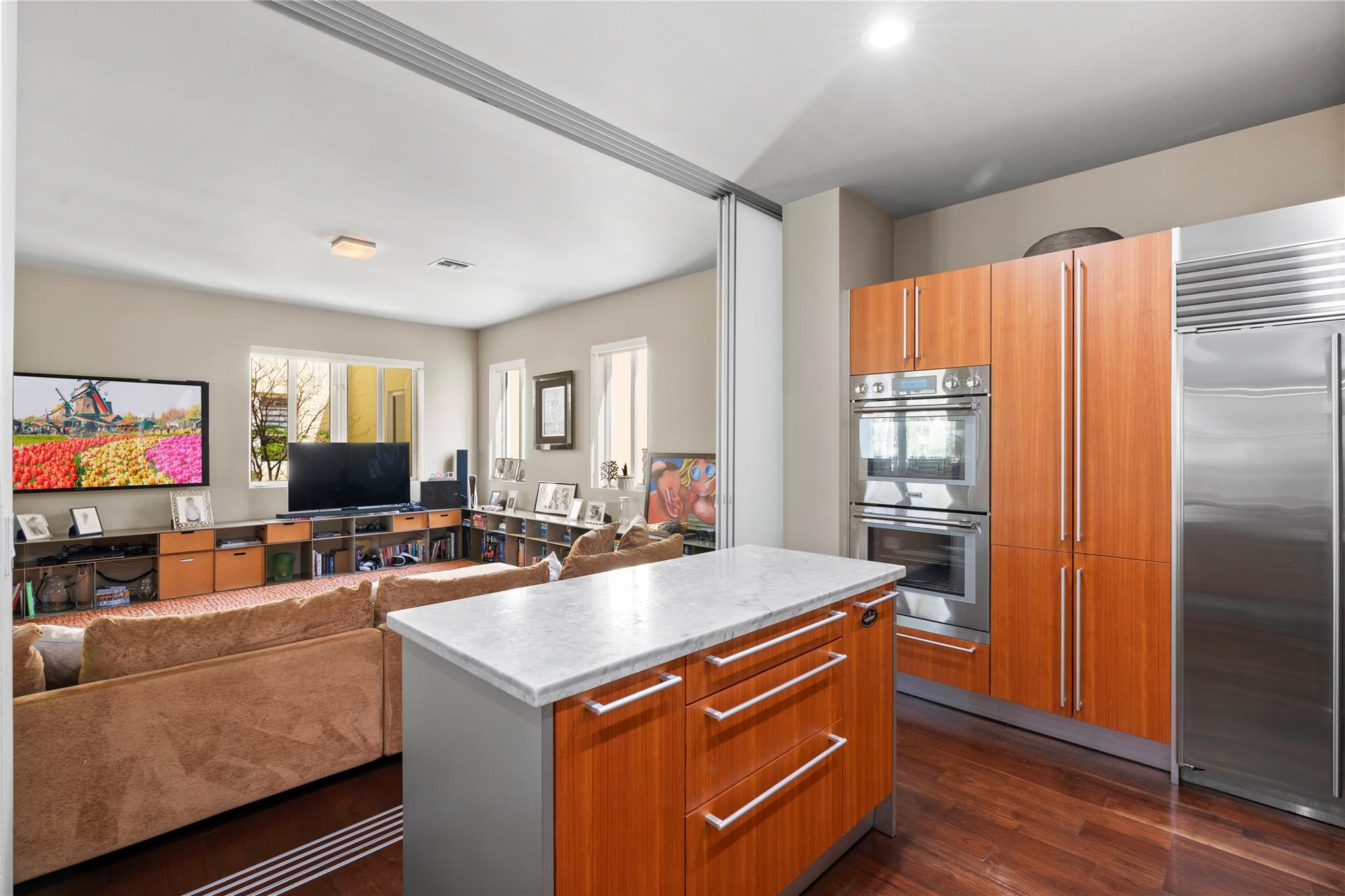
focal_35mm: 16
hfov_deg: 96.7
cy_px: 448
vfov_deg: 73.7
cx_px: 672
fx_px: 598
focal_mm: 16
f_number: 9
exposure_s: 1.6
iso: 100
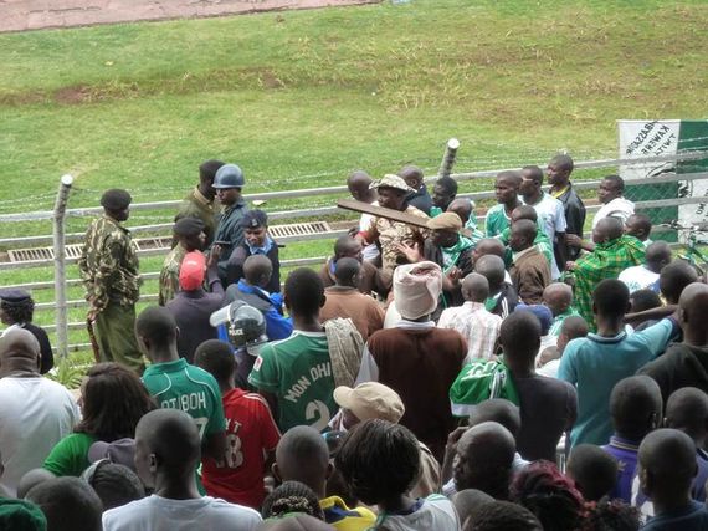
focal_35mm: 158
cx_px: 354
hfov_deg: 12.5
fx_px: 3230
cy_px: 266
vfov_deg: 9.4
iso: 320
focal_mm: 25.9
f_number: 4.5
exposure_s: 1/125
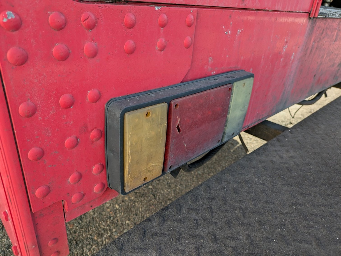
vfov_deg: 54.9
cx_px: 170
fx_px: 246
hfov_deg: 69.4
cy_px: 128
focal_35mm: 25
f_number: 1.89
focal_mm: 5.43
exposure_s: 1/640
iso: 42
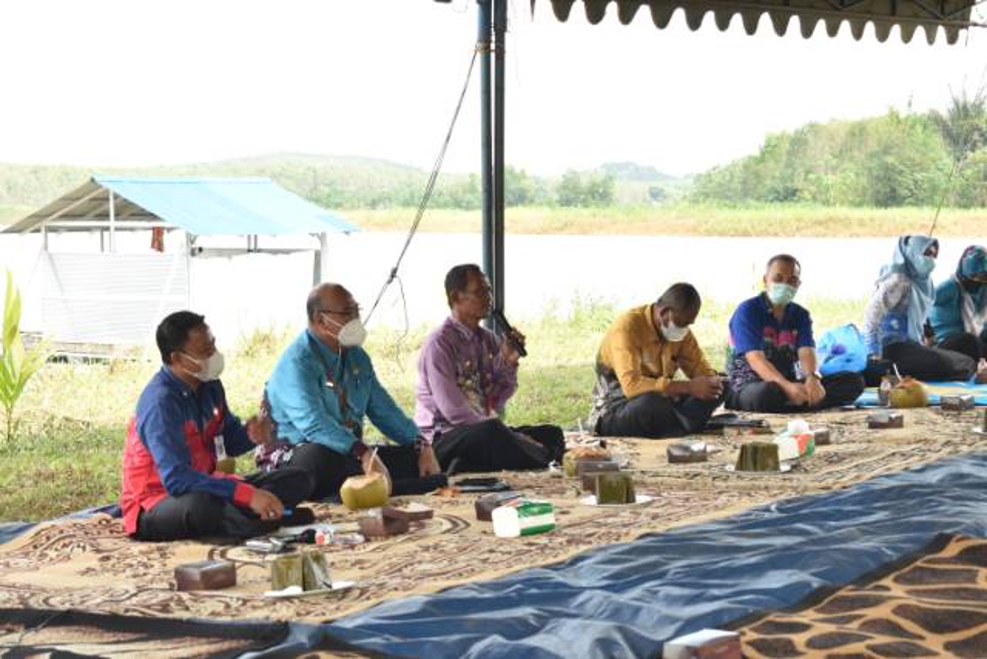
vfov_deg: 16.6
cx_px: 494
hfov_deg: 24.6
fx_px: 2262
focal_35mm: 82
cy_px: 330
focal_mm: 55
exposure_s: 1/100
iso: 200
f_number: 5.6
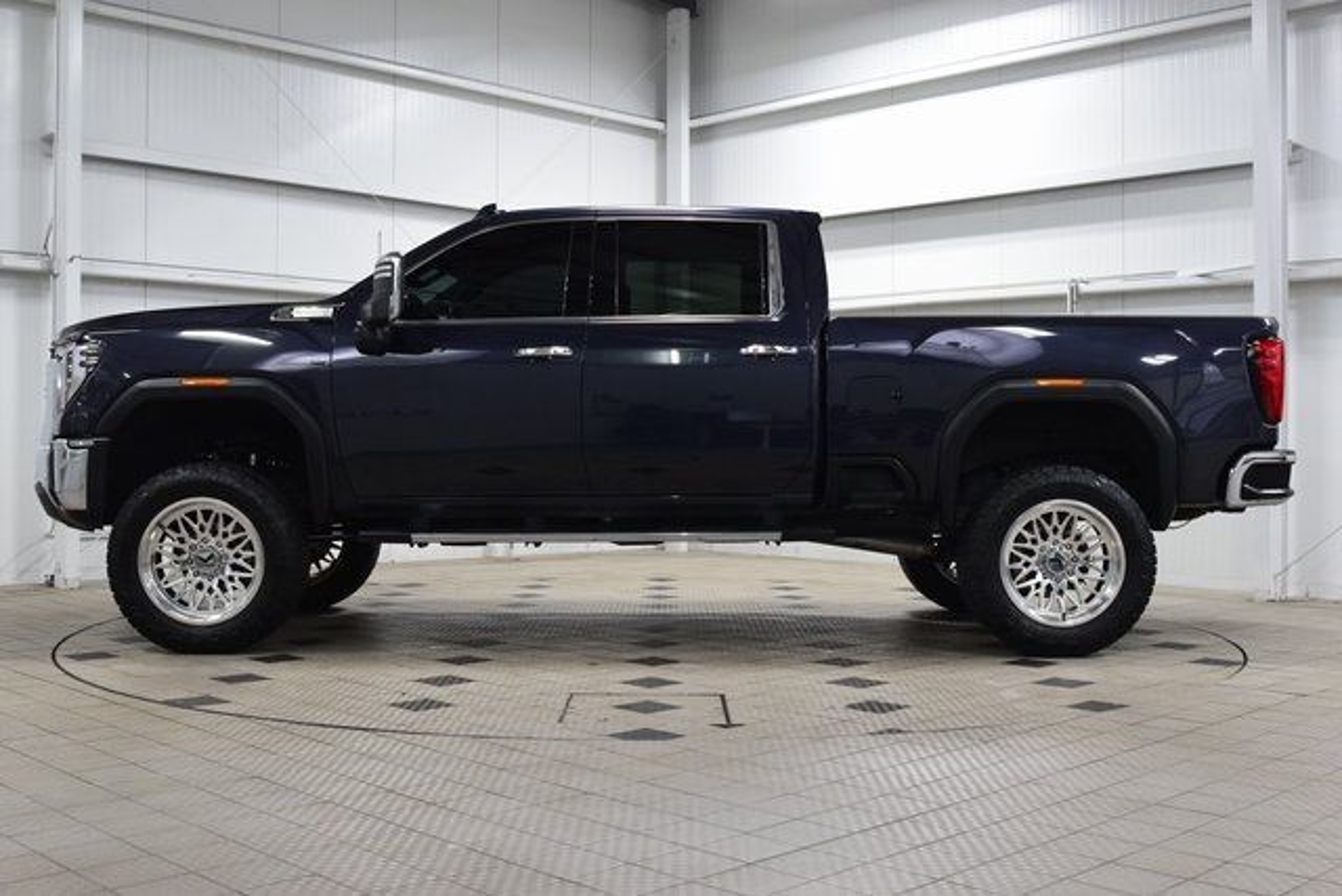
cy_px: 448
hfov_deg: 47.9
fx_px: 1510
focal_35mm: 40
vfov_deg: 33.0
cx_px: 671
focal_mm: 27
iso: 1600
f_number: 5.6
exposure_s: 1/60
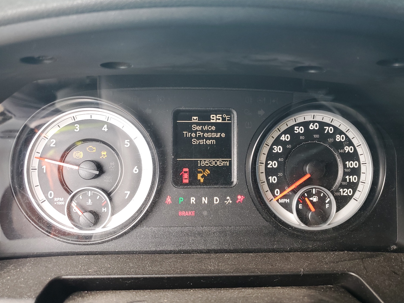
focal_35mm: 28
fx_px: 327
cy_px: 147
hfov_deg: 63.4
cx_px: 207
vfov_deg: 49.7
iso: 71
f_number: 1.5
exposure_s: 1/120
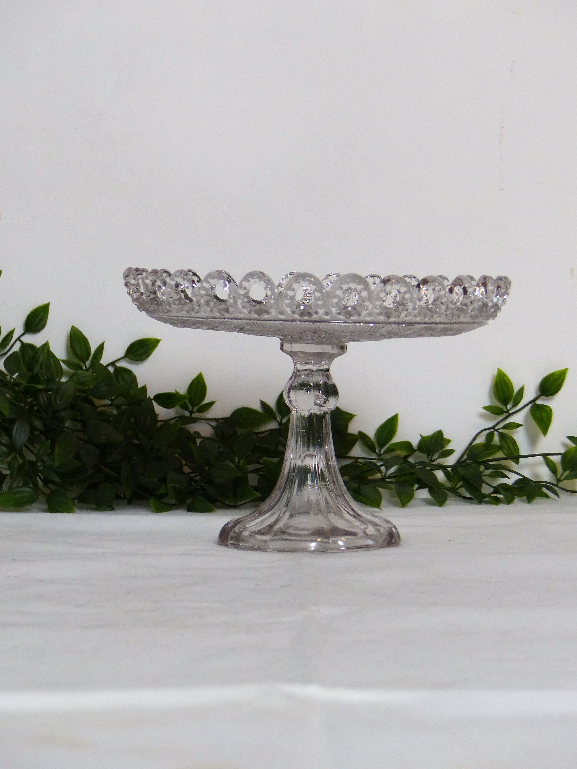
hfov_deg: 14.6
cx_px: 288
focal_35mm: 101
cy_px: 384
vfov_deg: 19.4
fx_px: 2245
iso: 320
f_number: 2.8
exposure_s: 1/60
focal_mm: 16.9
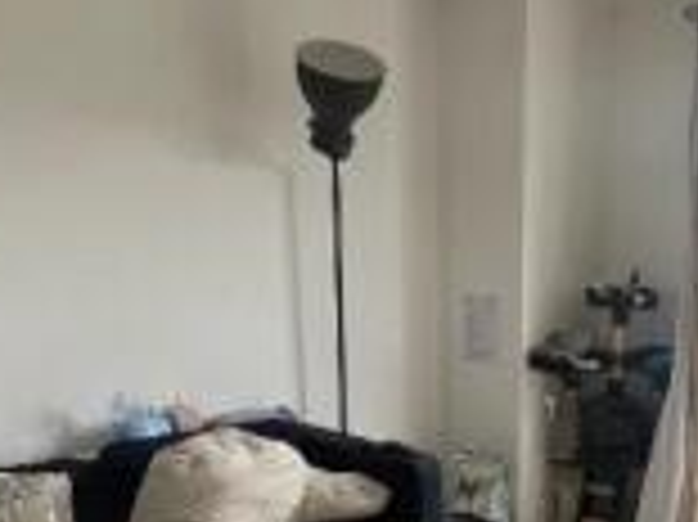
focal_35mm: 49
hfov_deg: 37.9
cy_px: 511
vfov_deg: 28.0
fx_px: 987
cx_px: 525
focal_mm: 1.57
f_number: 1.8
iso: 50
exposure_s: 1/99
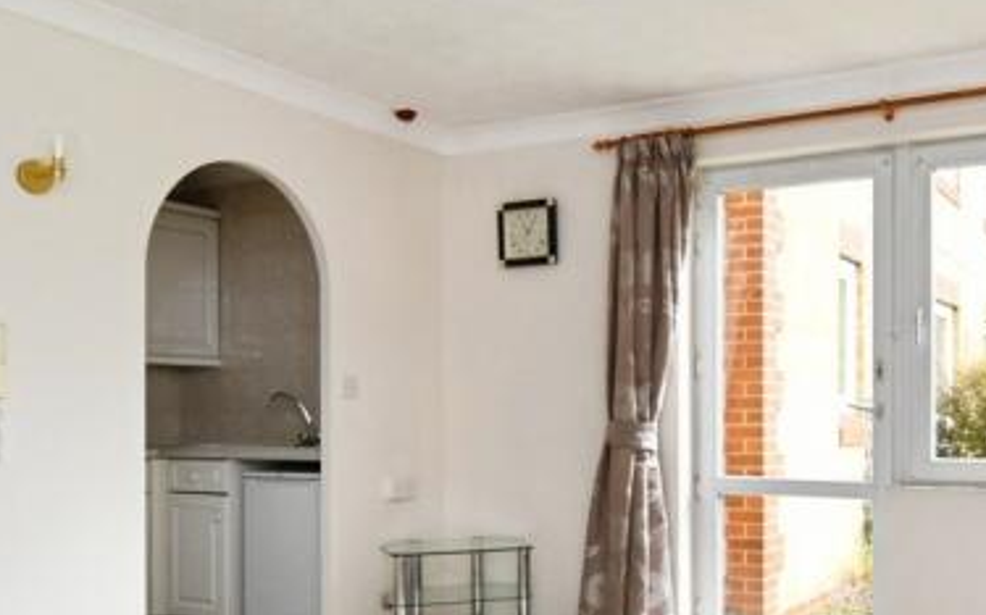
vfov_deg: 32.3
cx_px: 663
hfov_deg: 49.5
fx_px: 1048
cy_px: 443
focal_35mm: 39
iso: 800
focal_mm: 14
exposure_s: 1/100
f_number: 8
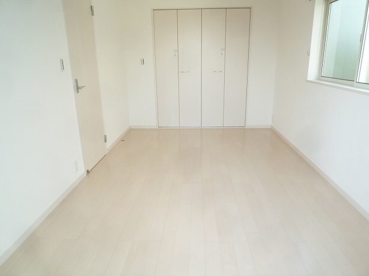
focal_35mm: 24
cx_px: 184
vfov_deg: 56.8
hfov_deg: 71.6
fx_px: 256
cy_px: 138
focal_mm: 4.3
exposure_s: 1/160
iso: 160
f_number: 2.2
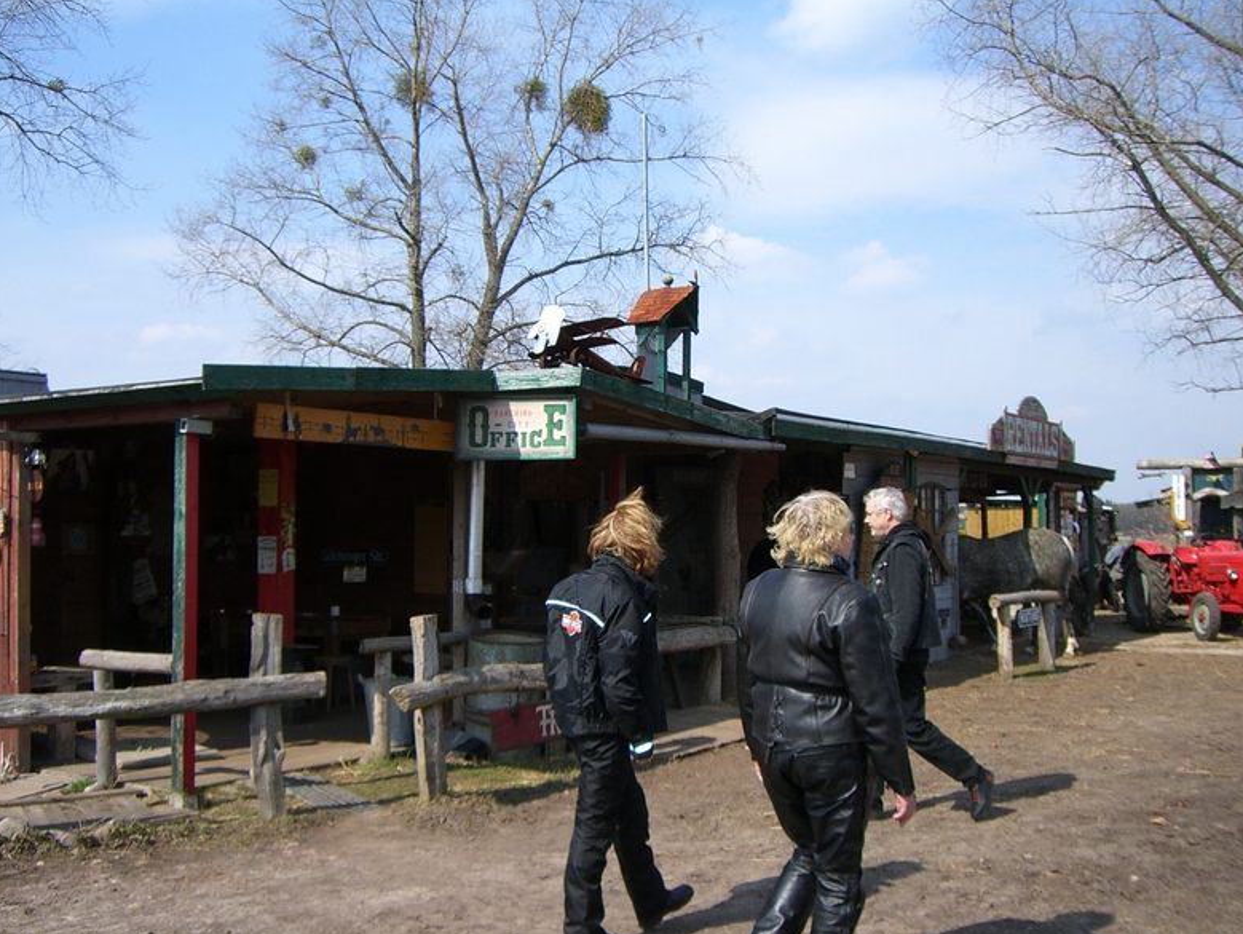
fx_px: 1401
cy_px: 463
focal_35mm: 39
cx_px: 633
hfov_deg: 47.8
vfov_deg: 36.8
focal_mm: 6.2
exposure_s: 1/500
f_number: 4.3
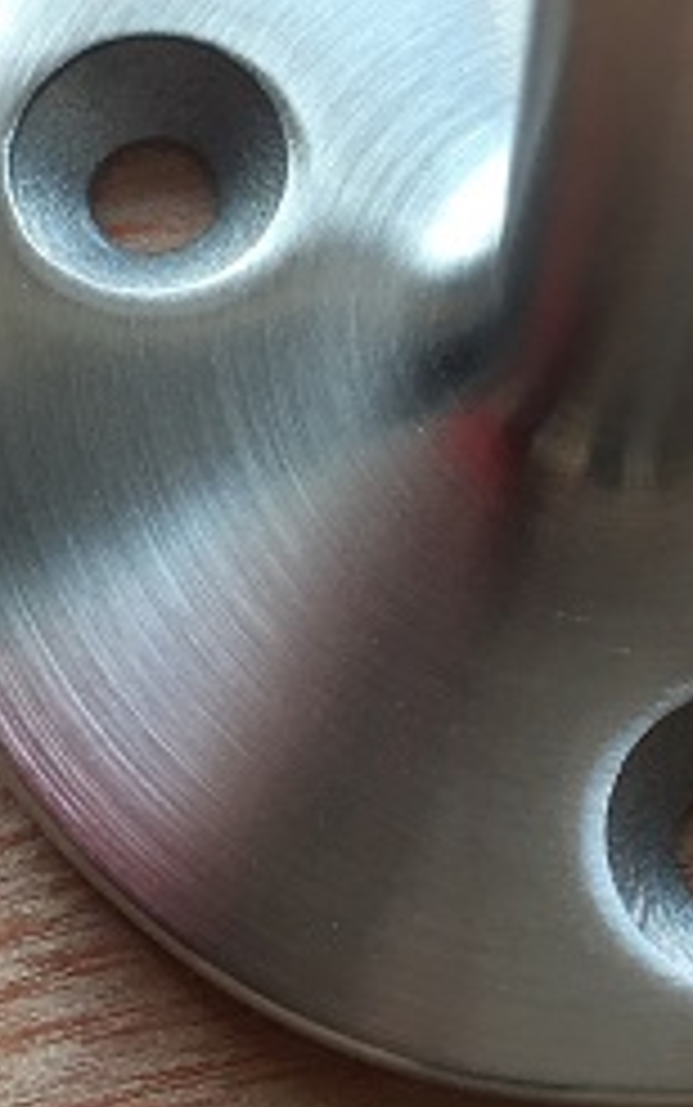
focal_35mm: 75
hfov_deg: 17.4
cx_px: 432
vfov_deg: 27.3
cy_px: 346
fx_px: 2264
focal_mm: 4.15
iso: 32
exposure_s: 1/33
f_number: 2.2
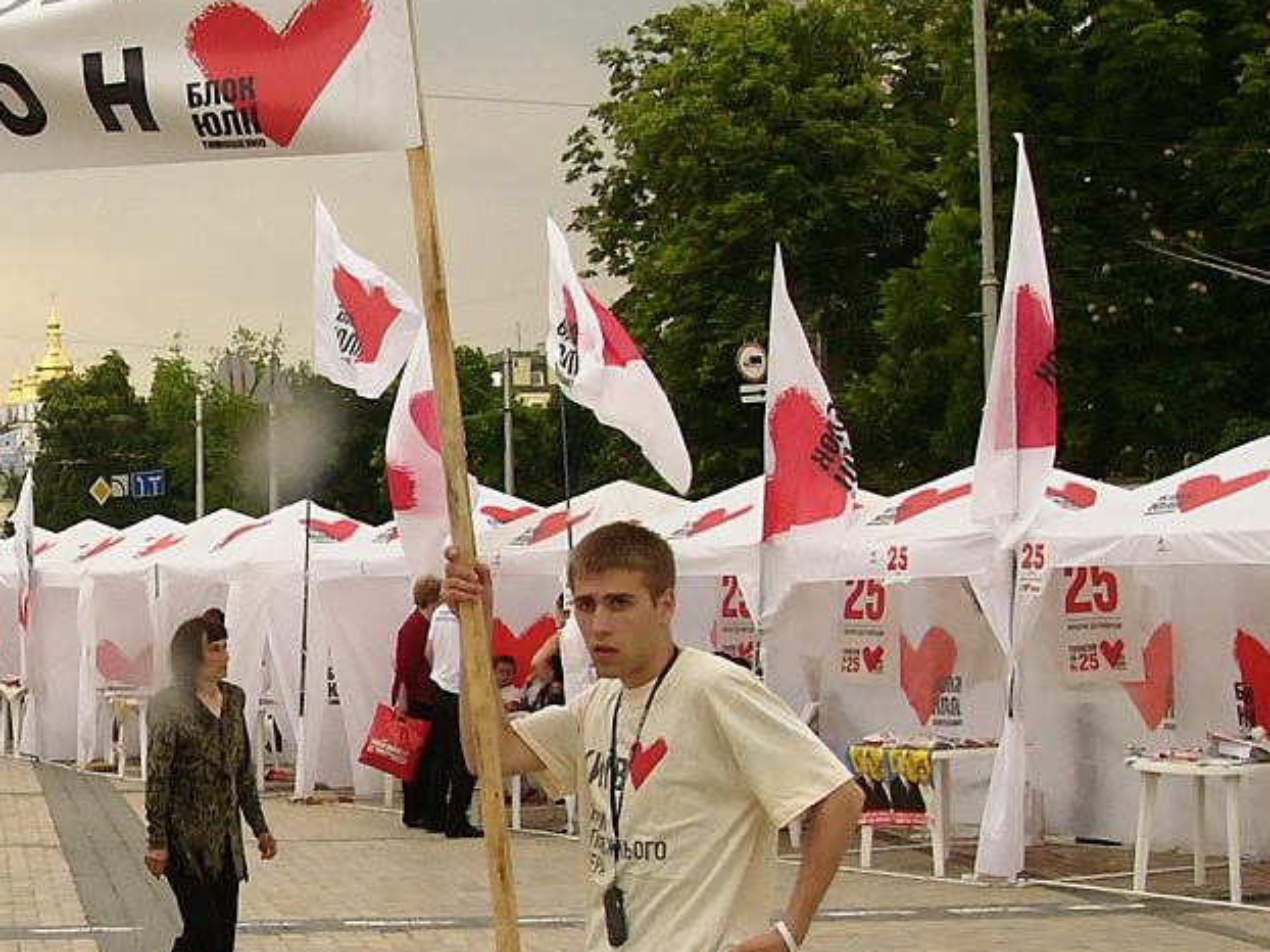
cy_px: 537
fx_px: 2934
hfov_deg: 23.4
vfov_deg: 18.4
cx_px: -14
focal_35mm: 80
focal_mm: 6
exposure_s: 1/125
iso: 100
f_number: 5.2
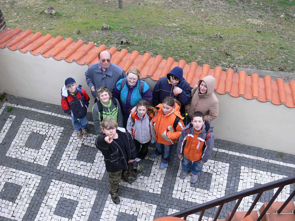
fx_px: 358
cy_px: 110
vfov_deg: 34.3
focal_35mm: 42
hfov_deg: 44.8
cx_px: 148
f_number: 3.2
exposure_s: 1/60
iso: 100
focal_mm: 8.8
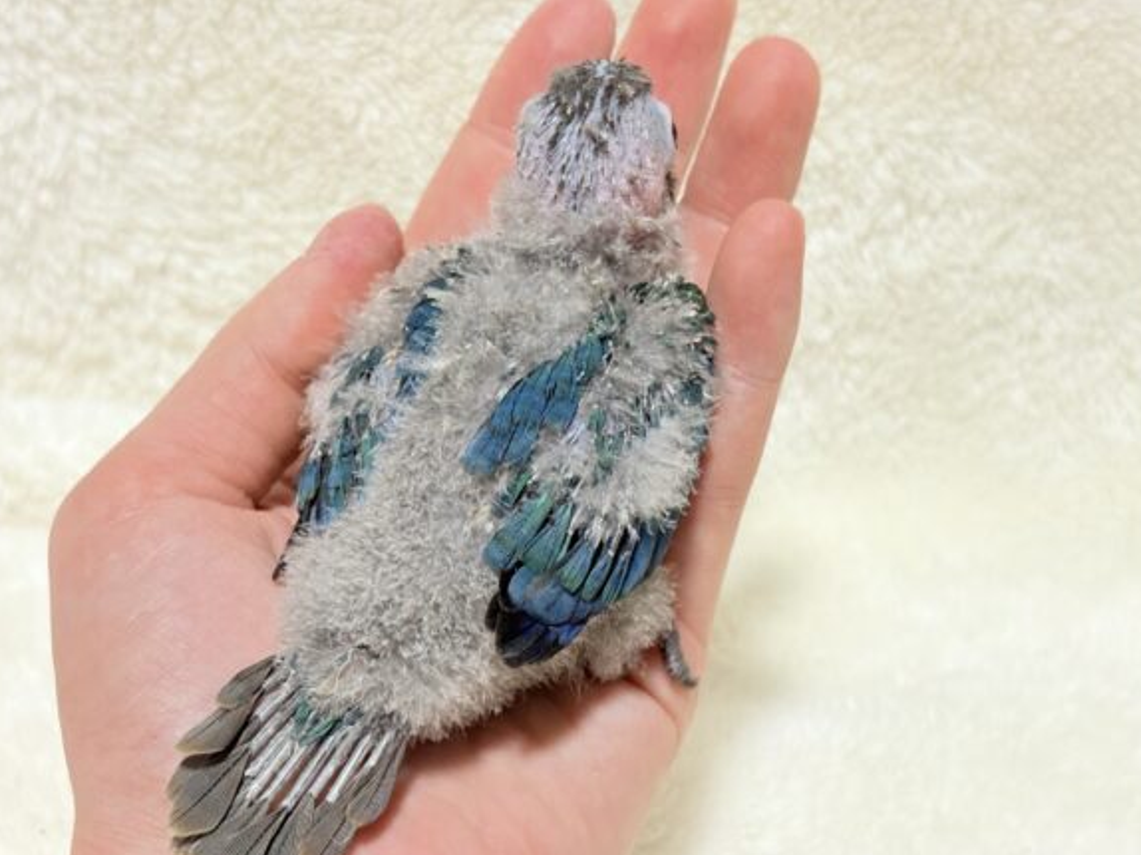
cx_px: 555
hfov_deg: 33.2
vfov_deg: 25.2
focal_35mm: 58
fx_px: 1911
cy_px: 473
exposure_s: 1/33
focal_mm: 5.96
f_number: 1.6
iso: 160
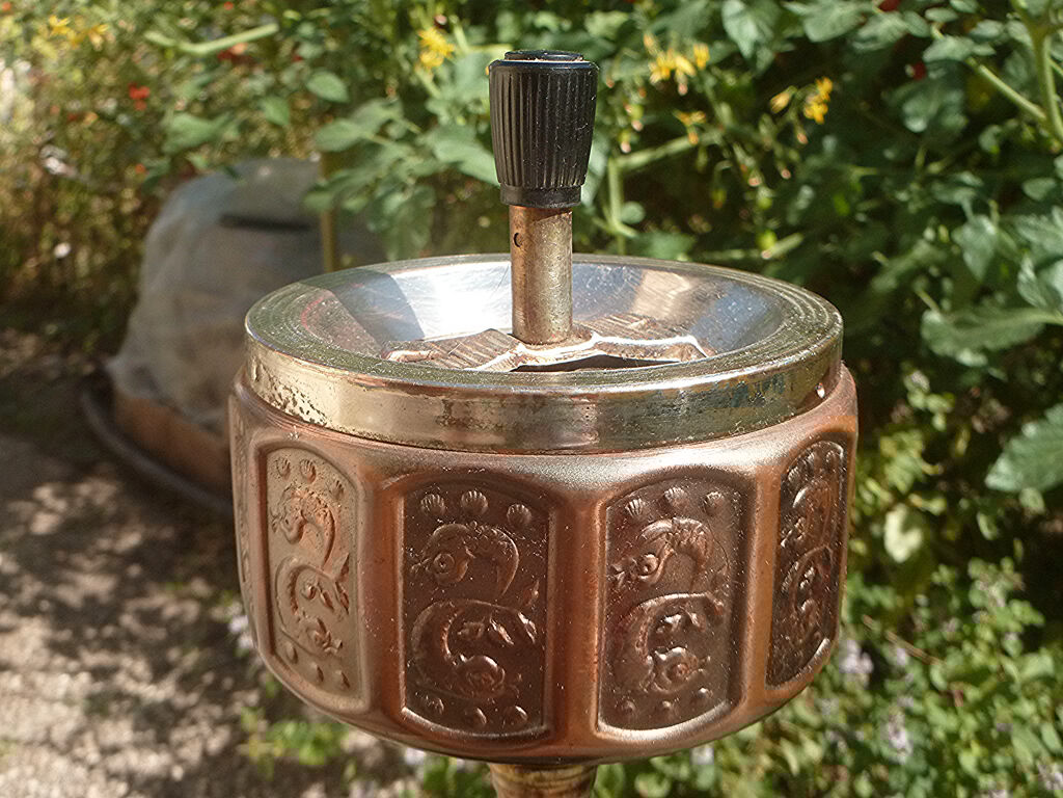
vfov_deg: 36.8
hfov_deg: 47.9
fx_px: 1198
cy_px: 399
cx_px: 532
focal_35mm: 39
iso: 200
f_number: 3.7
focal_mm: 6.9
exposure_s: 1/640
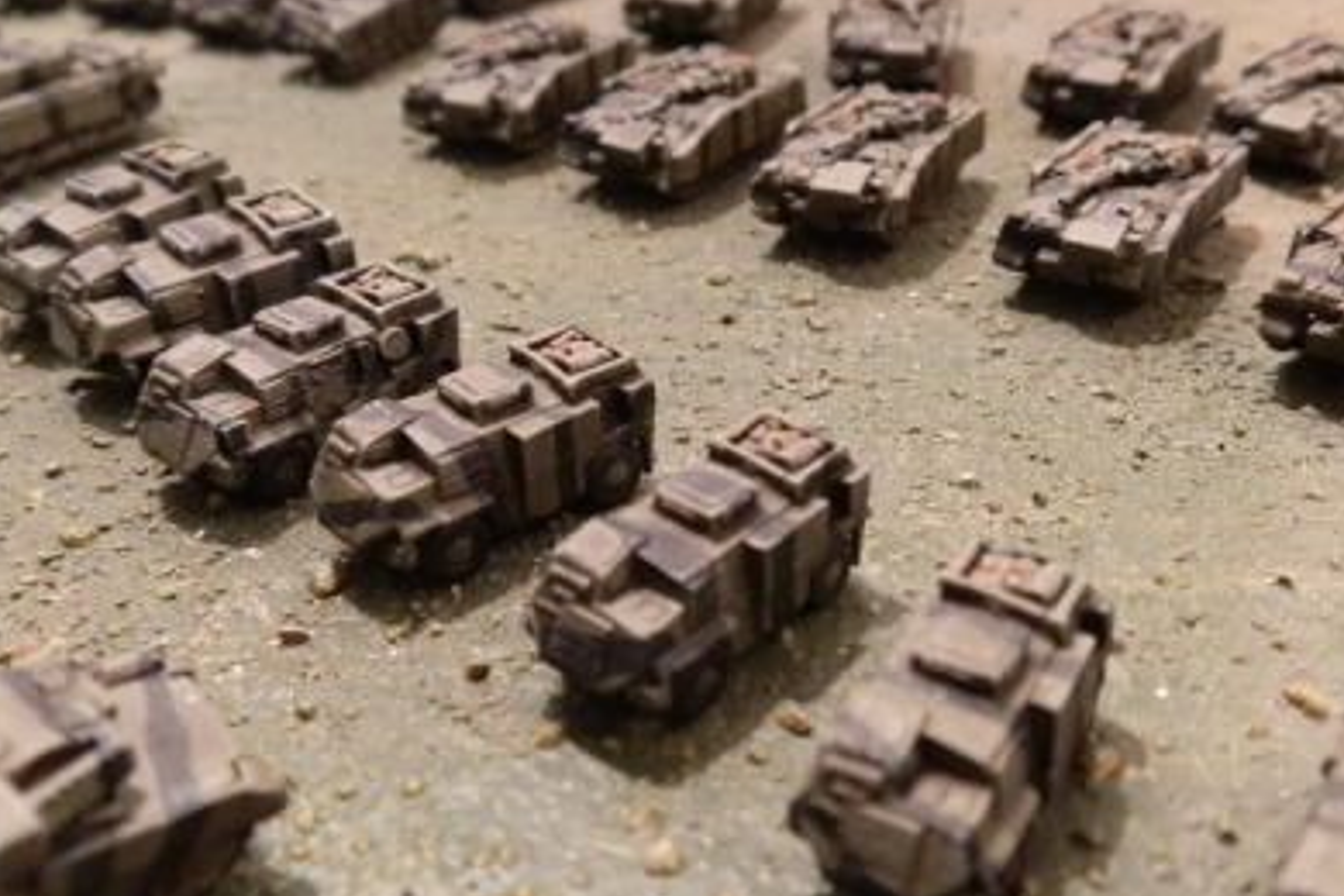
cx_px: 796
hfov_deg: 48.2
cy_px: 400
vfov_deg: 33.4
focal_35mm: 40
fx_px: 1493
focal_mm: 5
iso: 400
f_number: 3.1
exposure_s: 1/60
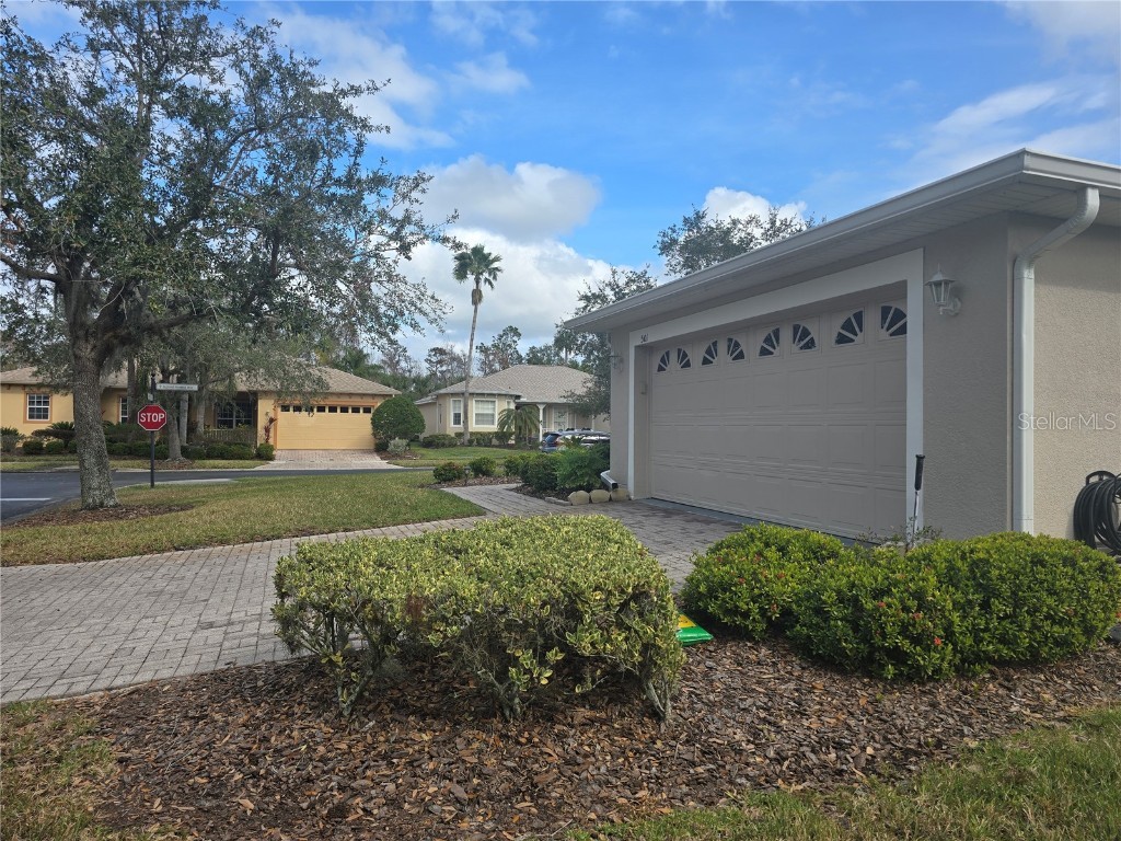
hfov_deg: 73.9
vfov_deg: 58.9
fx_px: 745
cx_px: 560
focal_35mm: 23
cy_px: 420
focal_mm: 6.3
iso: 12
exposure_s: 1/511
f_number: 1.7
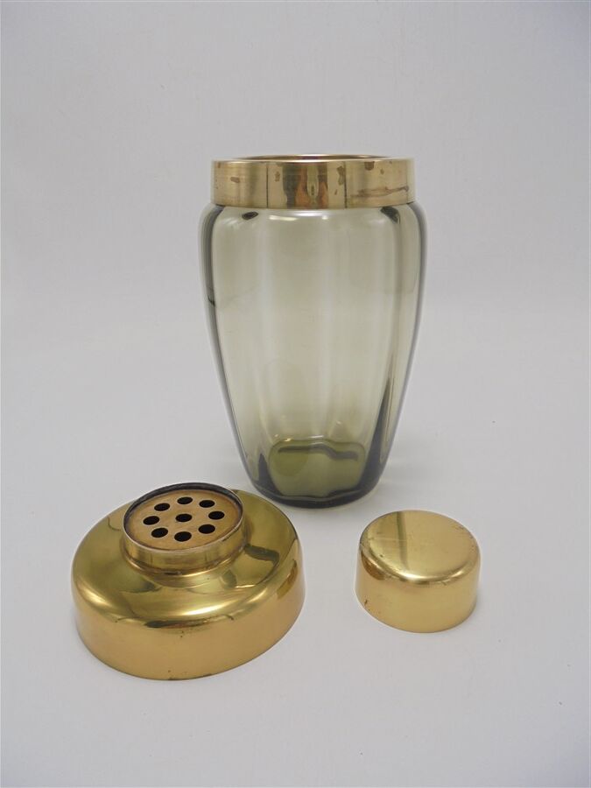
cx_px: 296
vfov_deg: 67.3
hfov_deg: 53.1
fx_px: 592
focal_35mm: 26
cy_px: 394
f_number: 3.5
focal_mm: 4.6
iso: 100
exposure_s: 1/60
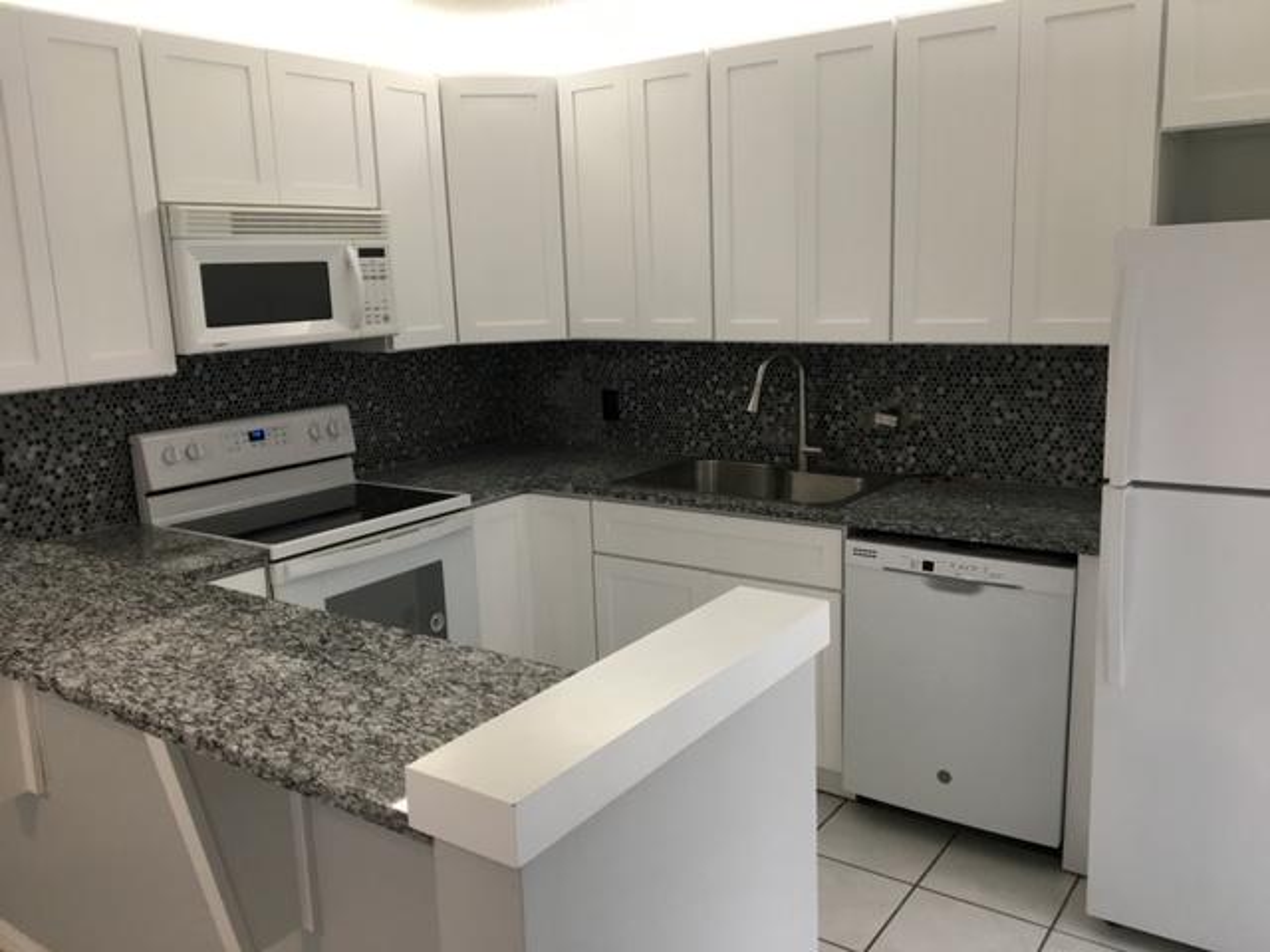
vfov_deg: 48.2
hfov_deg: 61.7
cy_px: 476
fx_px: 1064
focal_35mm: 29
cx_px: 635
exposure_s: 1/30
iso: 40
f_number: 2.2
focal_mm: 4.15
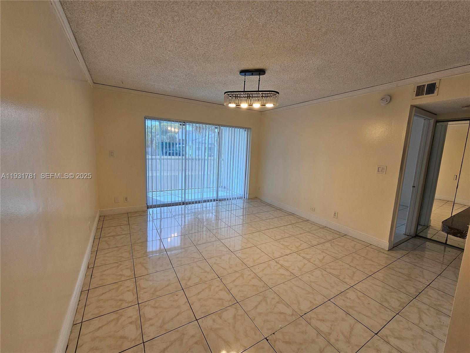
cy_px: 176
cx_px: 235
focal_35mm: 13
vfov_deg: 89.9
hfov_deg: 106.2
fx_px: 177
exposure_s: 1/120
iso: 80
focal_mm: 2.2
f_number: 2.2
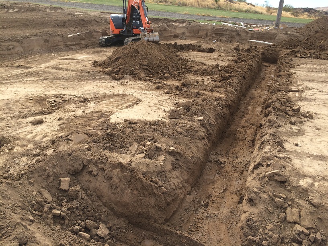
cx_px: 164
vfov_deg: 48.2
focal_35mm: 29
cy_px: 123
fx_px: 275
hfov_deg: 61.7
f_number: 2.2
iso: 32
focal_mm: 4.15
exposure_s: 1/1140
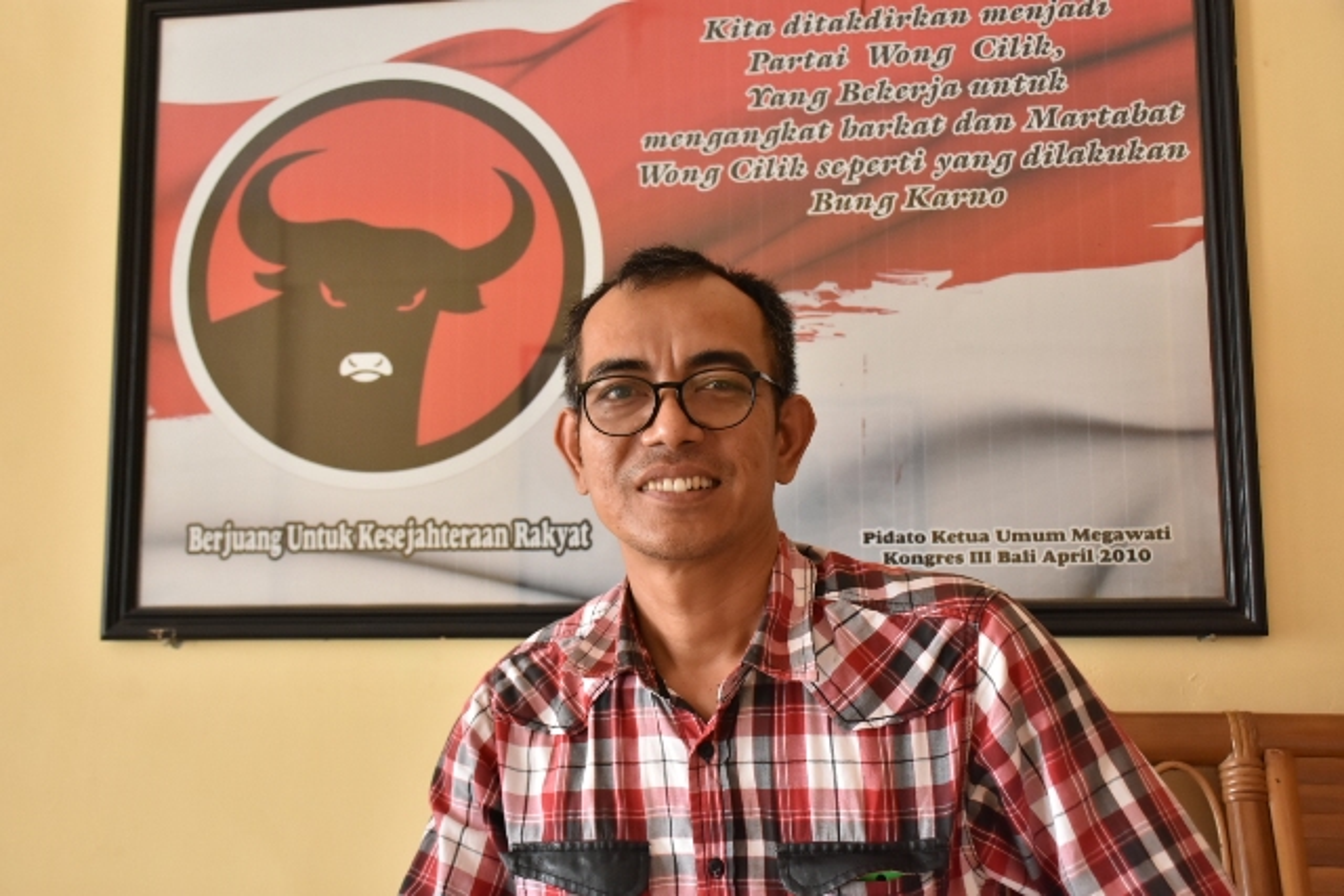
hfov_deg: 49.5
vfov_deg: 34.2
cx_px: 672
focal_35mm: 39
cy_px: 448
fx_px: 1456
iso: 1250
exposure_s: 1/100
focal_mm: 26
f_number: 5.6
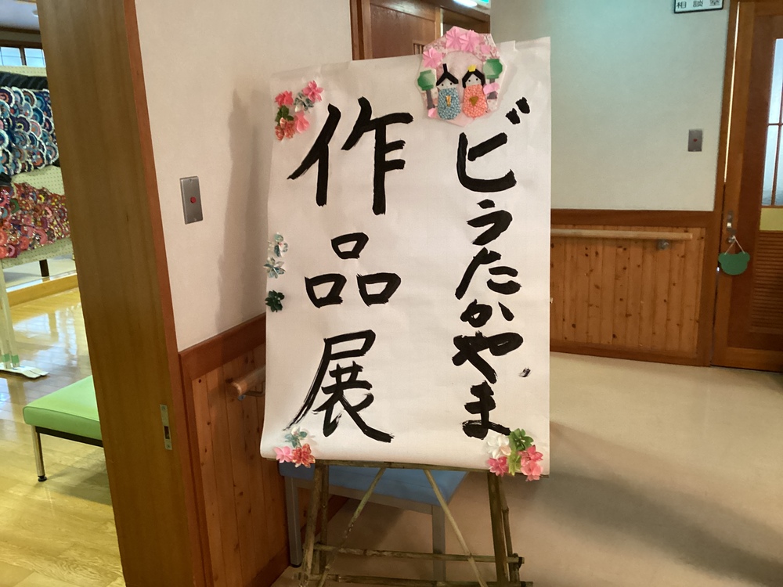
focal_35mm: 31
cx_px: 392
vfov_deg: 45.4
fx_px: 701
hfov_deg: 58.4
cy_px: 294
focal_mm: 3.3
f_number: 2.4
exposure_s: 1/25
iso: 400
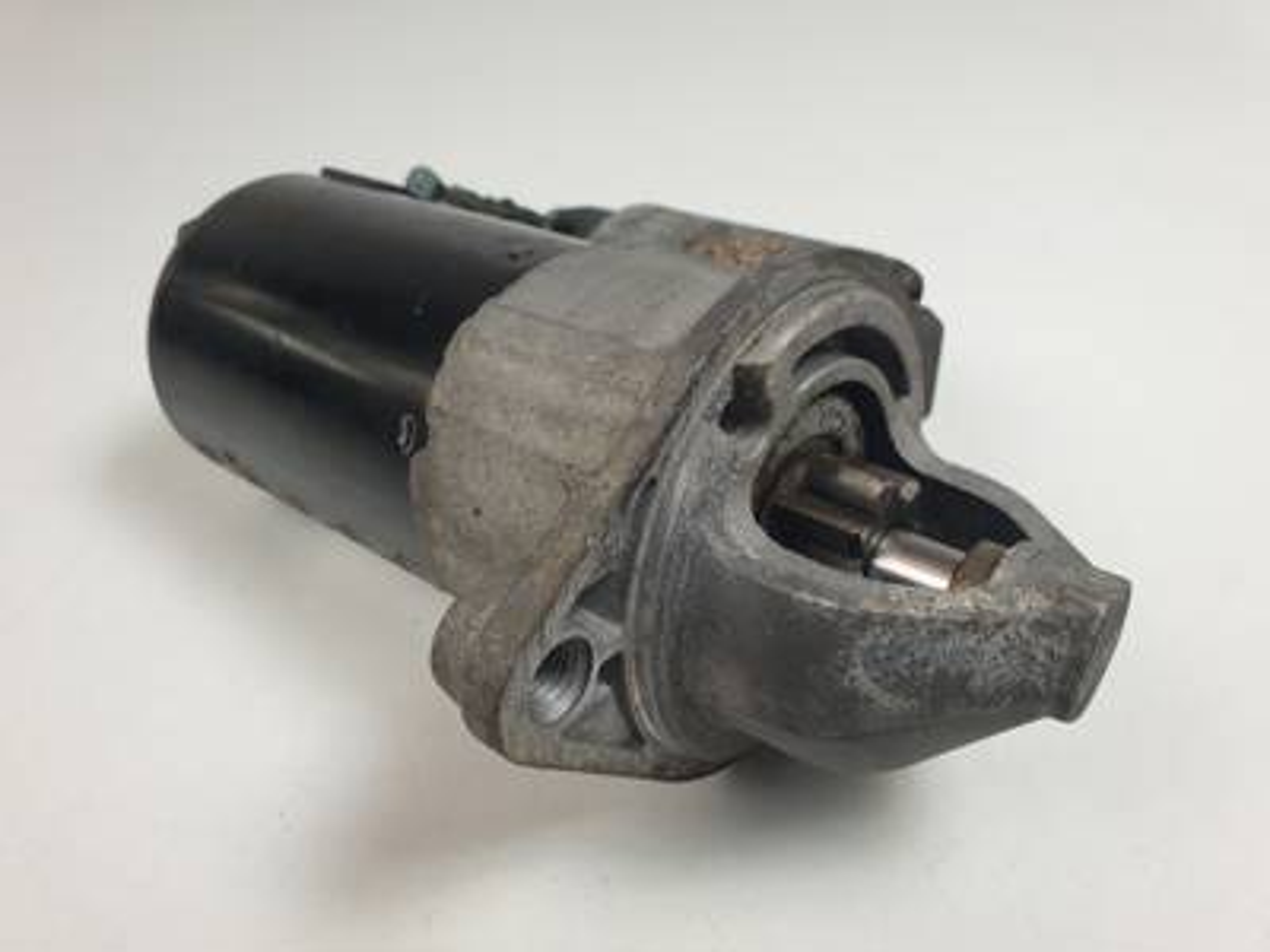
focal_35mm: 26
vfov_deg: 53.1
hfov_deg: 67.3
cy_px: 476
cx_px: 635
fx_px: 954
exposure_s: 1/140
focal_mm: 4.3
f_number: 2.4
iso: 50
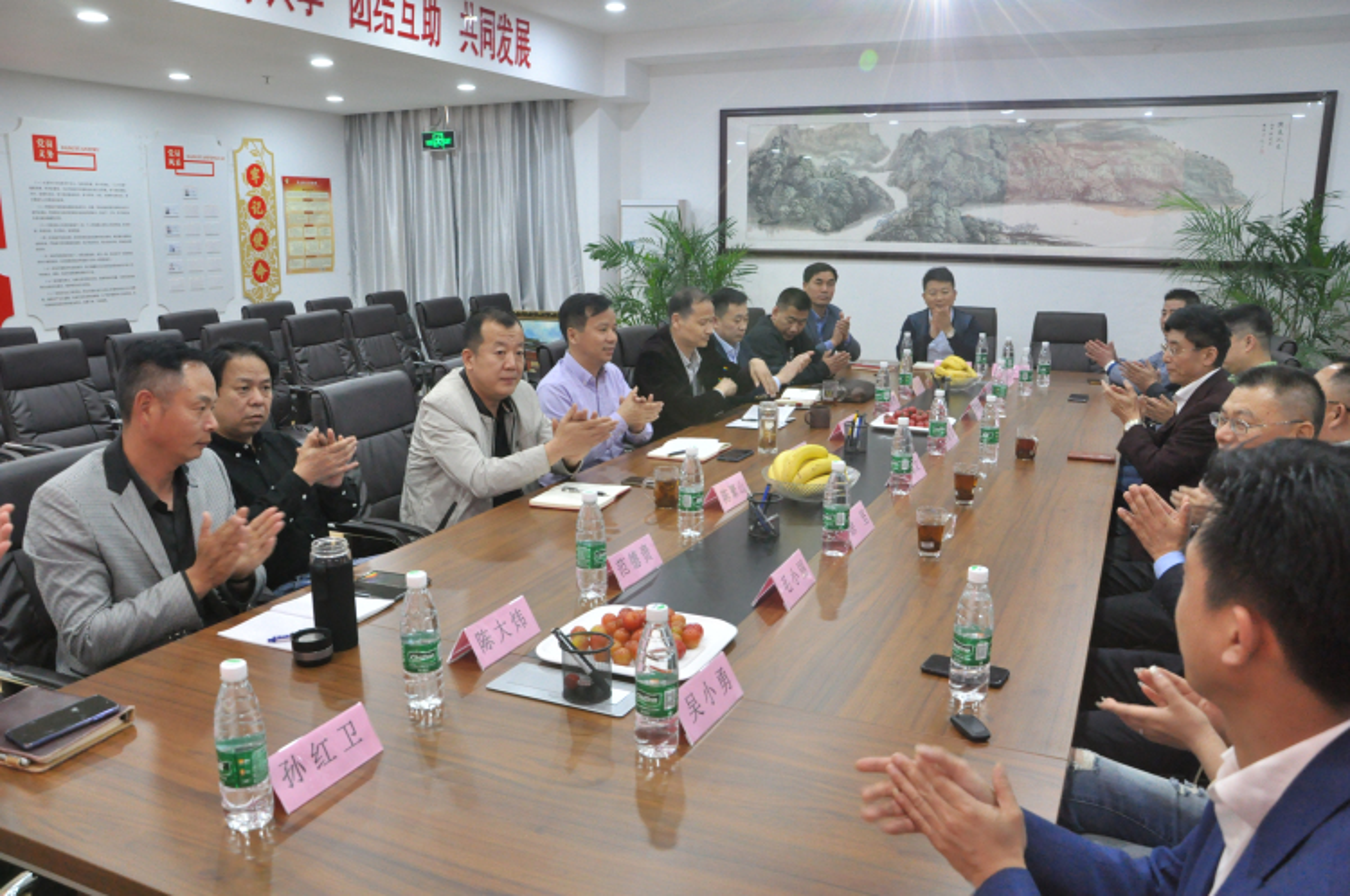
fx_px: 1011
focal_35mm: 27
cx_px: 675
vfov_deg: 47.8
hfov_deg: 67.4
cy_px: 448
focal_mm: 18
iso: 1800
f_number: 5.6
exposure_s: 1/60
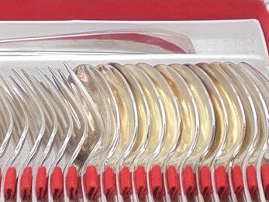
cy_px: 188
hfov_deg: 15.2
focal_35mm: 127
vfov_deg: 11.6
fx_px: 987
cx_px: -22
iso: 100
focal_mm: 8.9
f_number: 4.8
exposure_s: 1/60
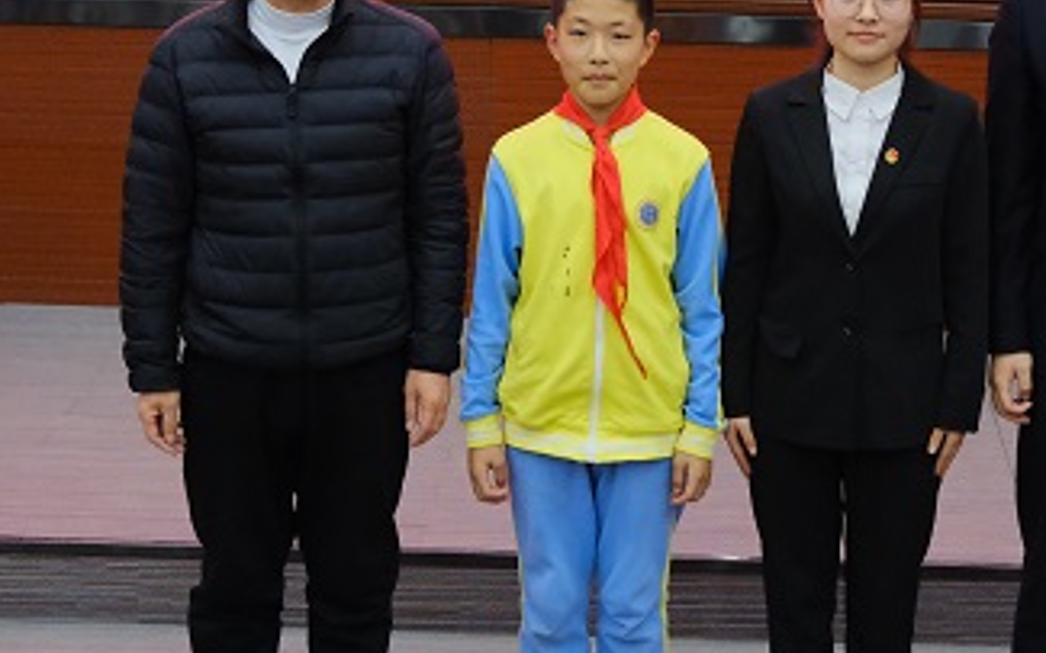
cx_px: 782
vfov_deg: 12.9
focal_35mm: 101
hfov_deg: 20.4
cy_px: 154
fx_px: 2879
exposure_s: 1/200
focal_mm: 30.8
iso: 6400
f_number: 4
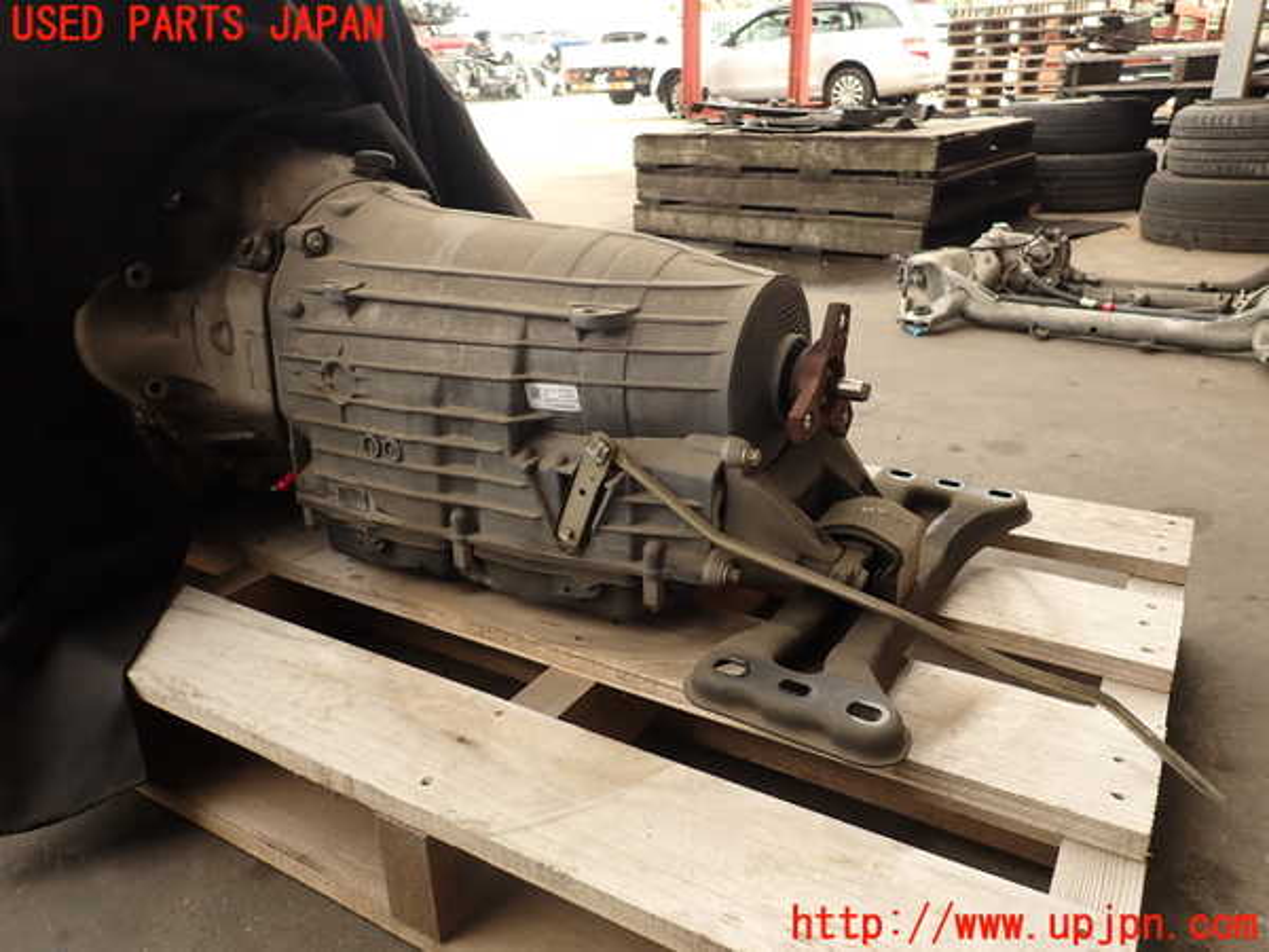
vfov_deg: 54.9
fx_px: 916
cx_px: 634
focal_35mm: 25
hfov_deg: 69.4
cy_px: 476
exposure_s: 1/200
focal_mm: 4.5
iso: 100
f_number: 2.8
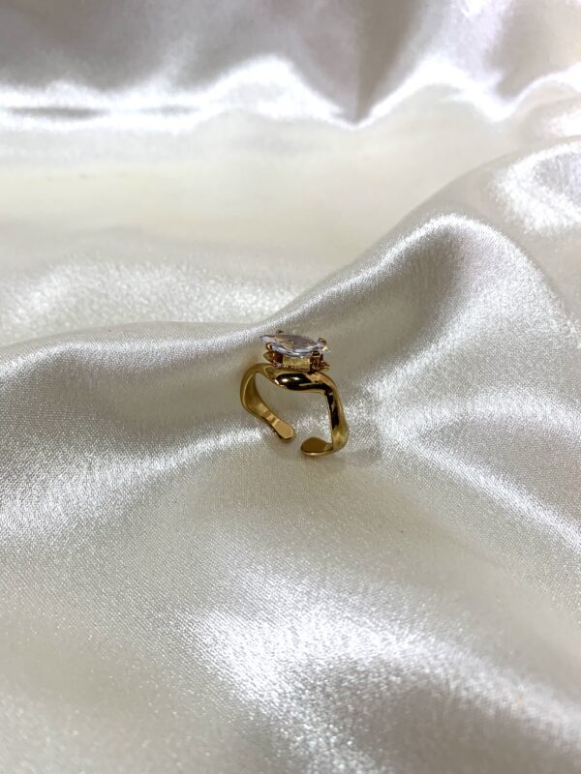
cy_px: 387
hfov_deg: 53.1
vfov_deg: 67.3
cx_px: 290
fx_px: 582
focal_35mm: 26
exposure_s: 1/100
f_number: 1.8
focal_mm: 4.25
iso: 64
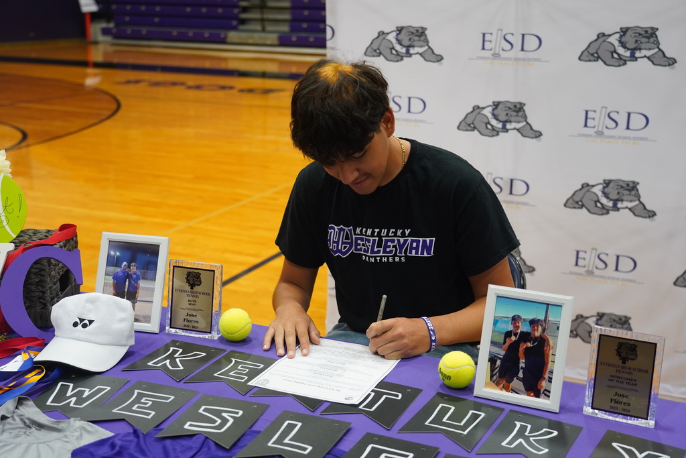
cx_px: 343
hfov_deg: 44.5
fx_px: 839
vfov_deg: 30.5
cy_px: 229
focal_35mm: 44
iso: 2500
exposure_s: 1/160
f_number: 4
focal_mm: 44
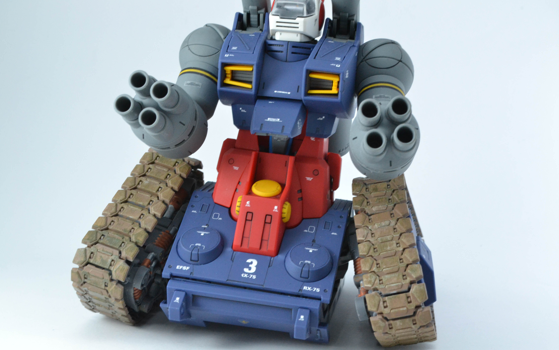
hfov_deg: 36.3
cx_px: 280
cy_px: 174
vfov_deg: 23.1
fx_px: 853
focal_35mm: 56
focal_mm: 36
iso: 1600
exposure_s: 1/30
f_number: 13
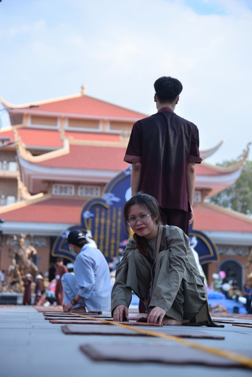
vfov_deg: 26.0
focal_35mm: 78
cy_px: 188
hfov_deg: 17.5
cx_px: 126
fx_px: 818
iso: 125
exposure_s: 1/640
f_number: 4.5
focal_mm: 78
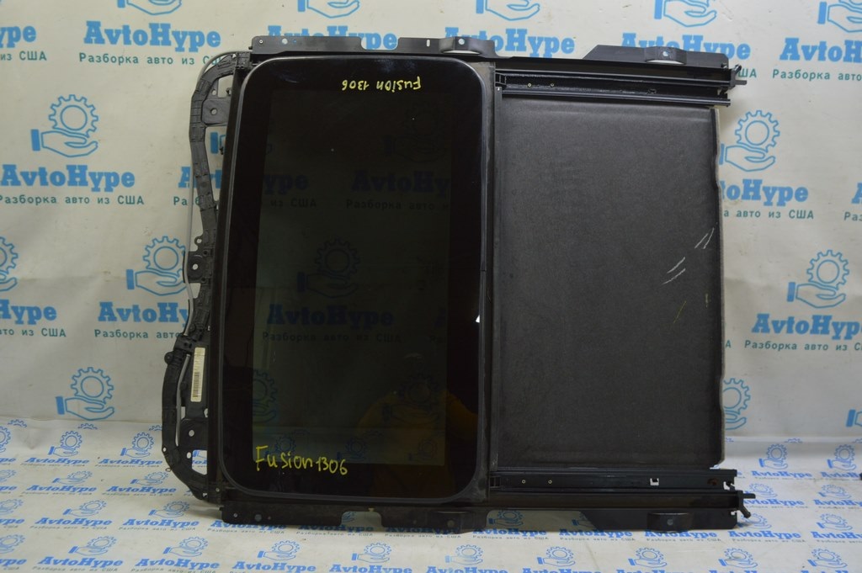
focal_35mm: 30
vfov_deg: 43.5
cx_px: 431
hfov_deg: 62.0
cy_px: 286
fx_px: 718
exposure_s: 1/25
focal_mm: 20
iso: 400
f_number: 5.6
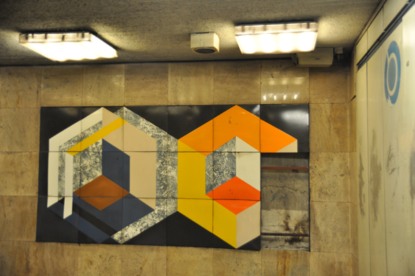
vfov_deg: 35.4
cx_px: 208
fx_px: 432
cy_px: 138
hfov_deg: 51.3
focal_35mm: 38
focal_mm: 25
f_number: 3.2
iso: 800
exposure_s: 1/40
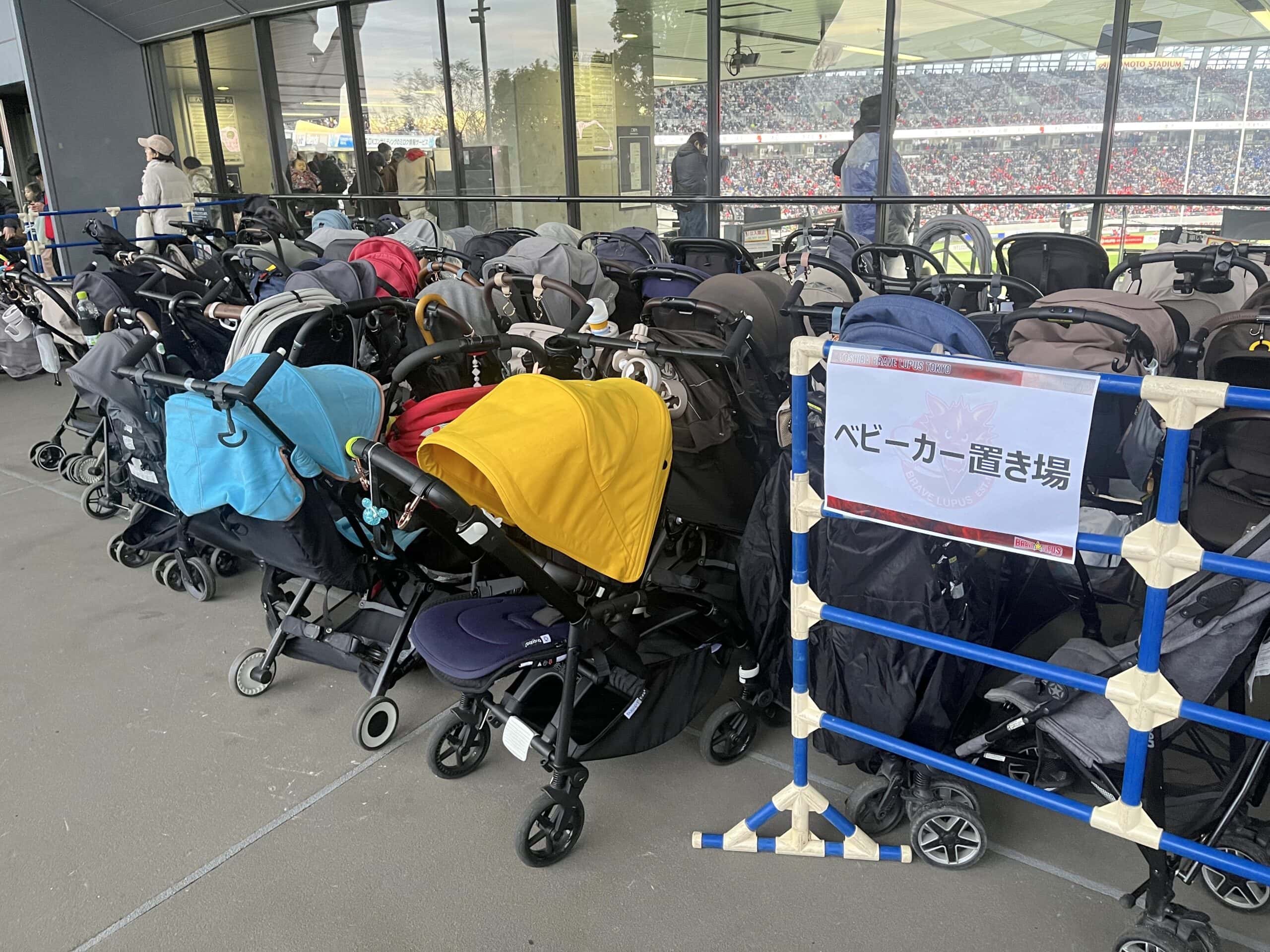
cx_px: 635
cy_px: 476
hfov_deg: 67.3
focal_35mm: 26
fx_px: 954
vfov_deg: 53.1
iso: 320
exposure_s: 1/60
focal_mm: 5.1
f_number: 1.6
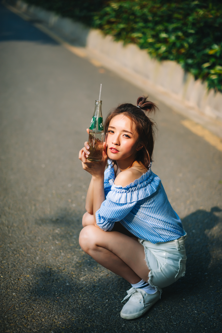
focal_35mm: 50
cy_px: 166
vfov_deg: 39.6
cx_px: 111
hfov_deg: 27.0
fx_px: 463
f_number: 1.8
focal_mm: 50
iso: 200
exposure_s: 1/4000
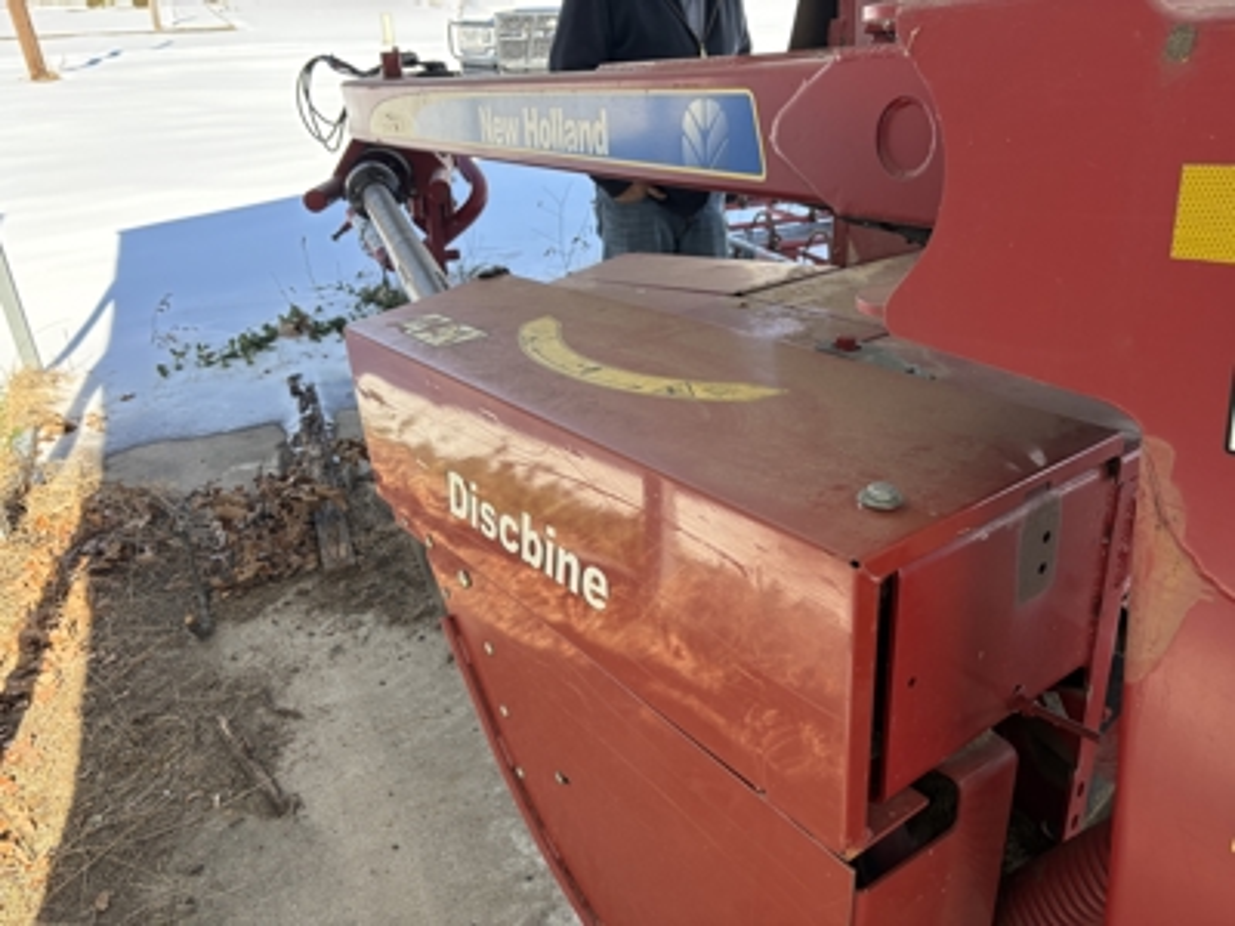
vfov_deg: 53.1
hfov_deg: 67.3
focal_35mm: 26
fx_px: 928
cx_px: 618
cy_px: 463
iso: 64
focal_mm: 5.96
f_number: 1.6
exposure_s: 1/667
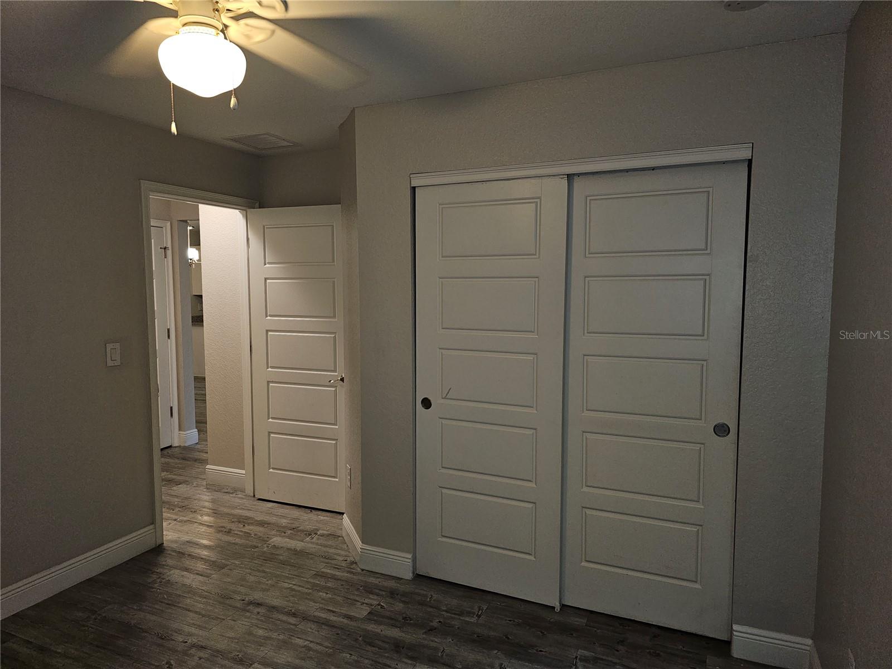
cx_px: 446
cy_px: 334
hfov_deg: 73.9
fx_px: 593
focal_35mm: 23
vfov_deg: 58.9
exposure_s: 1/30
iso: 100
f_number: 1.7
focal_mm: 6.3
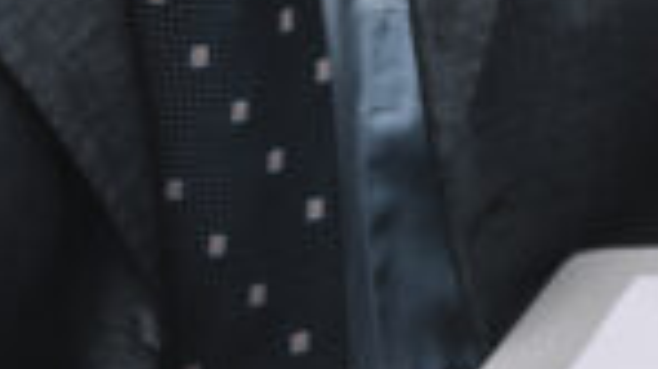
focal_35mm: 616
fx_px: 10740
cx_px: 1049
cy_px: -260
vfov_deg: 2.0
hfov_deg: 3.5
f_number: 5
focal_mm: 85
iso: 200
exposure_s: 1/160
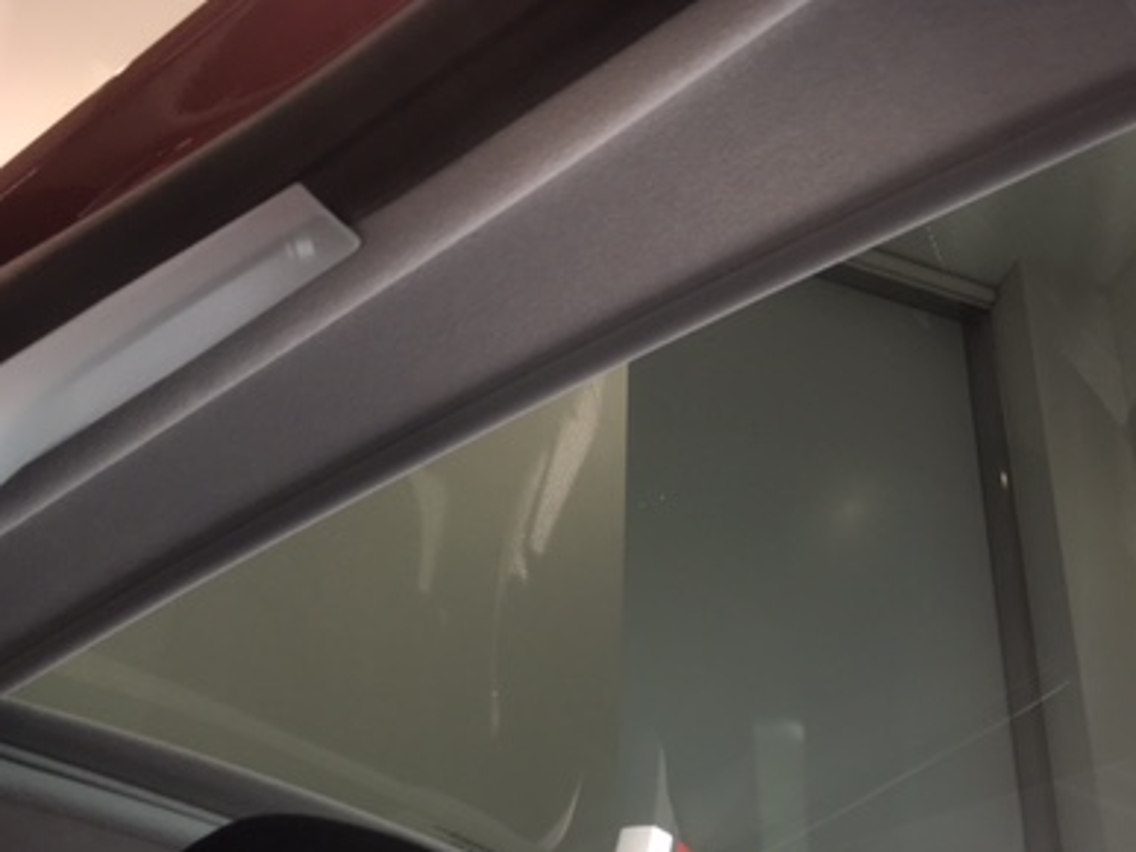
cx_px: 889
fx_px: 1575
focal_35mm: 48
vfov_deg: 29.7
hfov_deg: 38.4
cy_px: 655
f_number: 2.2
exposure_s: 1/60
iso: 32
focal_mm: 4.15
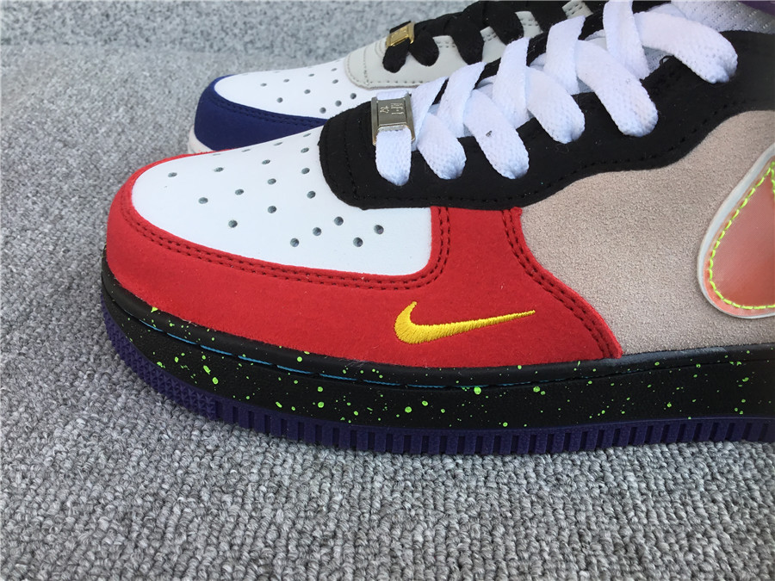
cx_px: 388
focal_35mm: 31
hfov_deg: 58.4
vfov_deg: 45.4
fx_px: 694
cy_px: 290
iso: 25
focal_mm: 3.3
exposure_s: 1/214
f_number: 2.4
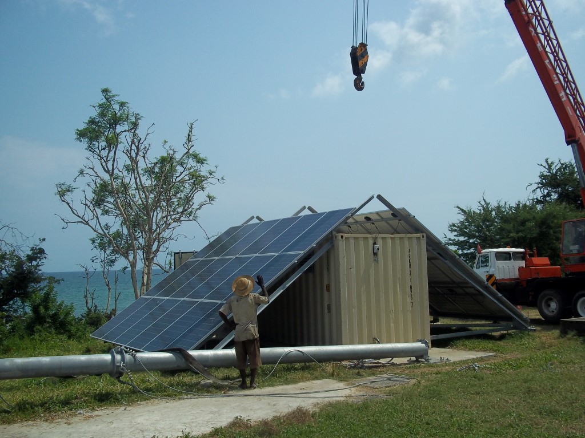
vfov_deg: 39.7
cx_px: 292
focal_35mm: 36
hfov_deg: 51.4
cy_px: 219
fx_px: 608
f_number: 8
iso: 80
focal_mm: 6.5
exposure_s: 1/400
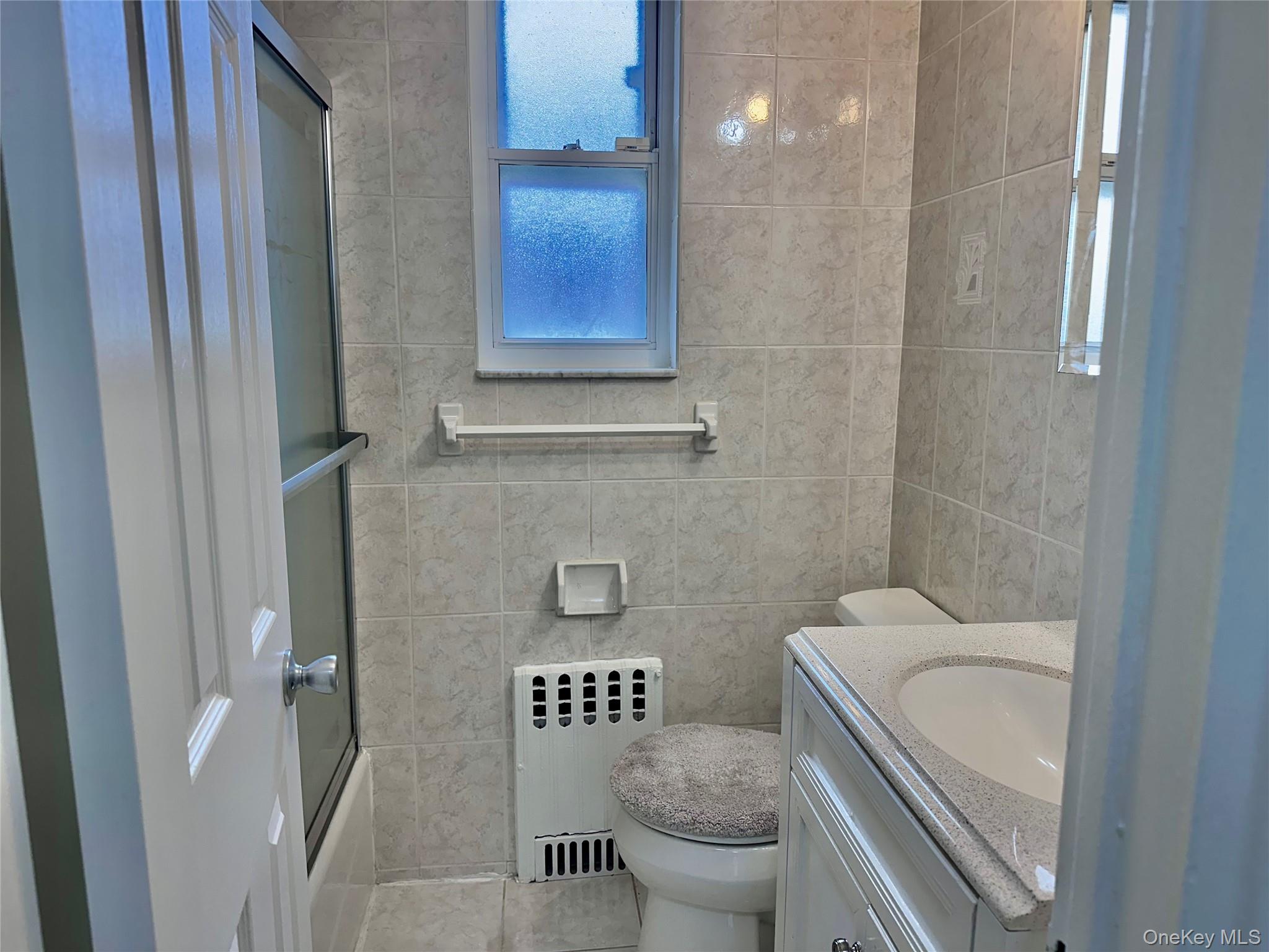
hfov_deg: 71.6
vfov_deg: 56.8
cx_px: 634
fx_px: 880
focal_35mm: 24
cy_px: 476
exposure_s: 1/175
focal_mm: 6.86
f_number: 1.78
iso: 80
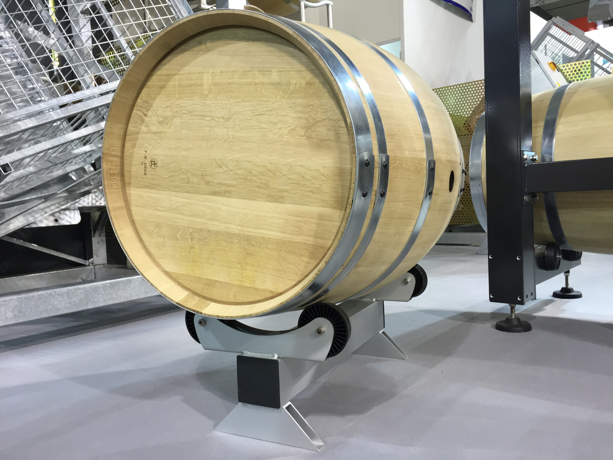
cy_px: 230
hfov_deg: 61.7
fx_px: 514
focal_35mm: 29
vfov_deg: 48.2
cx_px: 306
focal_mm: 4.15
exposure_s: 1/33
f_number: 2.2
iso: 40
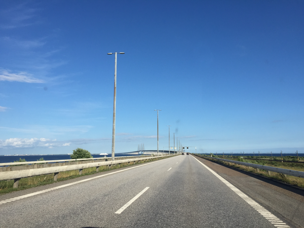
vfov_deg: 48.2
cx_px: 152
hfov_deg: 61.7
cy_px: 114
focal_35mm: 29
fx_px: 255
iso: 32
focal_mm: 4.15
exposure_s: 1/2475
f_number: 2.2
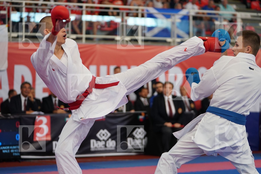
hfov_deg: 19.3
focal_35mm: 106
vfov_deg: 12.9
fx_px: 768
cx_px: 130
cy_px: 87
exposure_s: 1/1000
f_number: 2.8
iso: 1600
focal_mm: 106
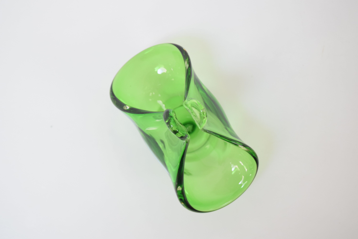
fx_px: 821
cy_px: 120
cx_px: 179
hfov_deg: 24.6
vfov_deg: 16.6
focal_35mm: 82
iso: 1600
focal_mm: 55
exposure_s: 1/160
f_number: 6.3
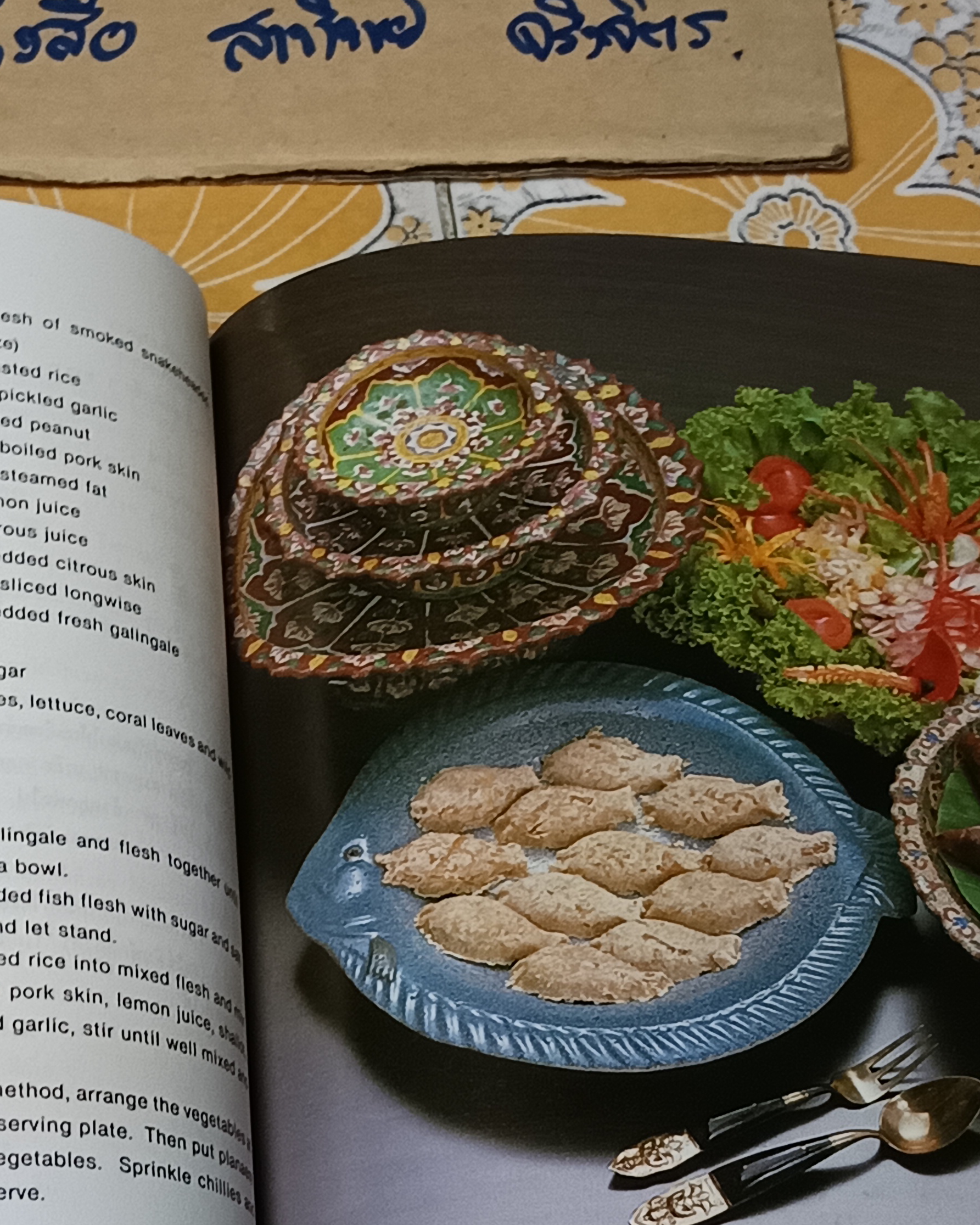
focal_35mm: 42
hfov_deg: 35.3
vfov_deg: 43.7
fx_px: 1523
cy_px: 708
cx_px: 328
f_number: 1.7
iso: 950
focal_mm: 5.31
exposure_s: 1/33.3
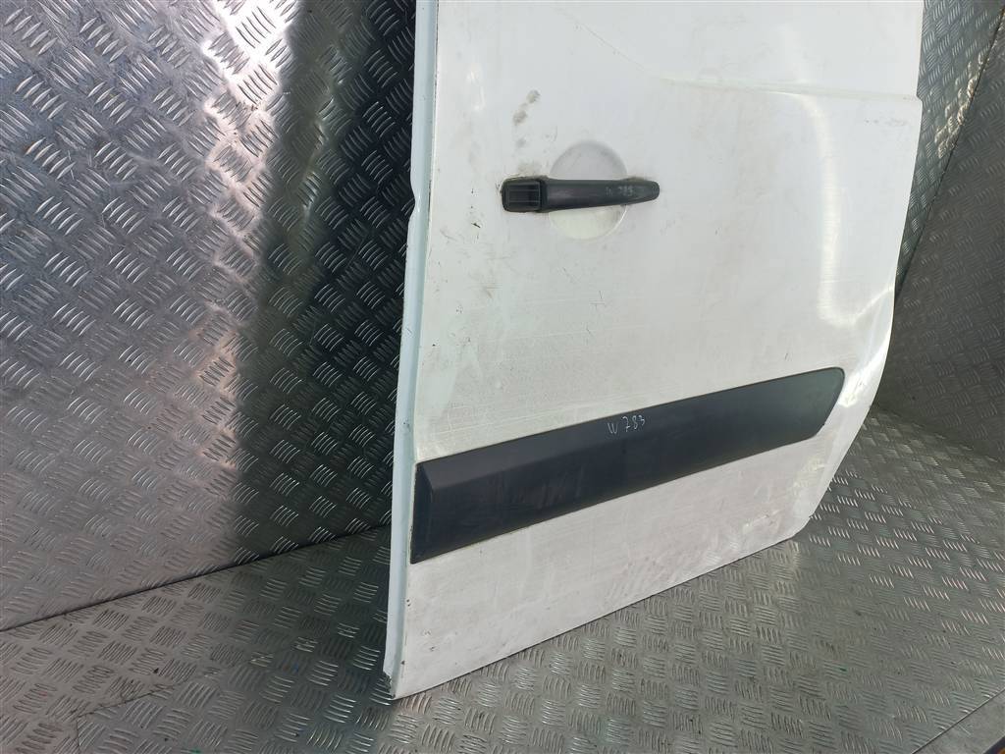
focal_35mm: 25
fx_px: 726
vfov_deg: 54.9
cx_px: 502
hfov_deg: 69.4
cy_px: 377
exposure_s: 1/100
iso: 50
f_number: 1.8
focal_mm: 4.6
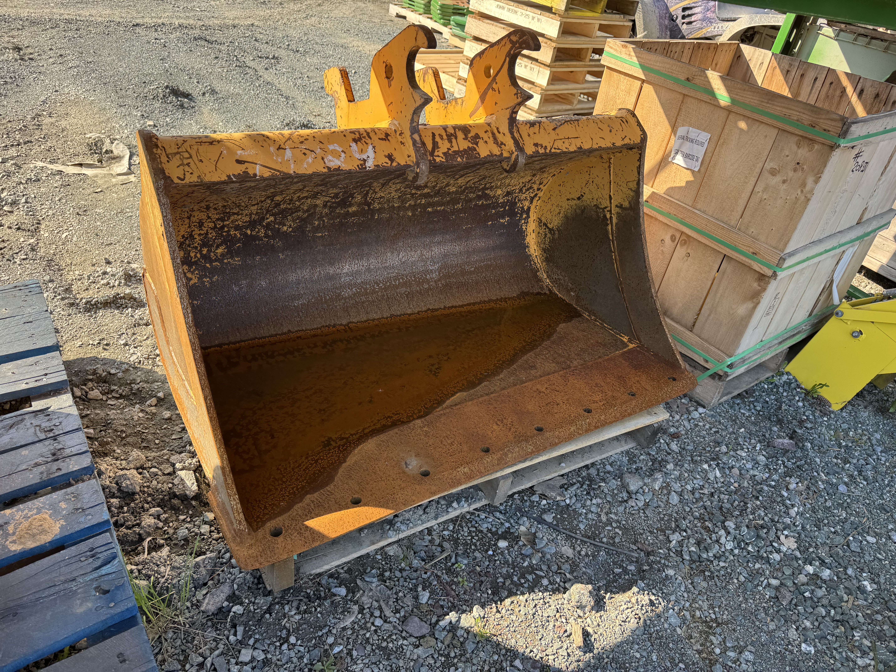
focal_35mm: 24
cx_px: 448
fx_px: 621
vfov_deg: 56.8
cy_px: 336
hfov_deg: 71.6
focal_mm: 6.76
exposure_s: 1/531
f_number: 1.78
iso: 80
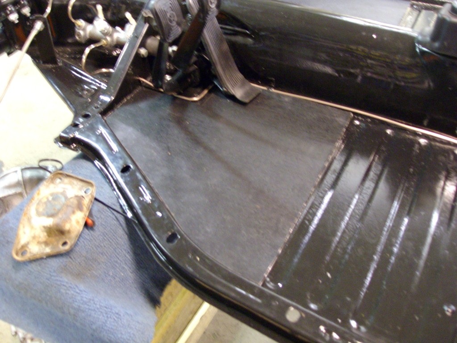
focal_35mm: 36
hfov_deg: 51.4
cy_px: 172
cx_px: 228
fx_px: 475
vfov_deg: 39.7
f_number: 2.7
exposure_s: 1/4
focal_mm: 6
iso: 320
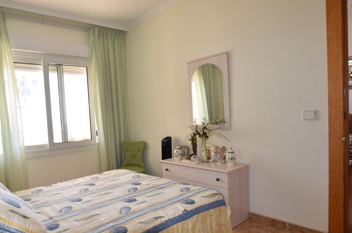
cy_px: 130
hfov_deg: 74.9
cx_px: 104
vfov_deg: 56.8
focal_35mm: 22
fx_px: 215
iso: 200
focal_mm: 10
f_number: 3.5
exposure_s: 1/200
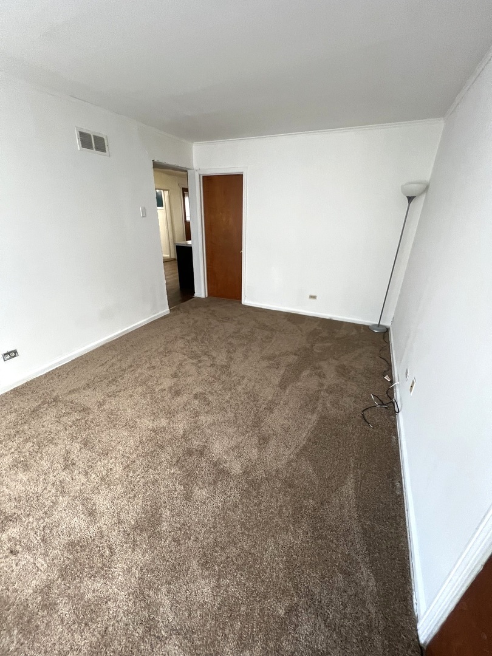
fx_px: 246
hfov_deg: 89.9
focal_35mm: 13
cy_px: 328
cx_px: 246
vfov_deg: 106.2
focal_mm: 1.57
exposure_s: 1/60
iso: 250
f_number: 1.8
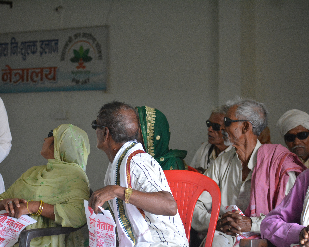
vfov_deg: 13.0
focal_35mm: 119
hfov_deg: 16.1
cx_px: 123
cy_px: 123
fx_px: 1088
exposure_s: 1/125
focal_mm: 70
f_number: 22
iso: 2500
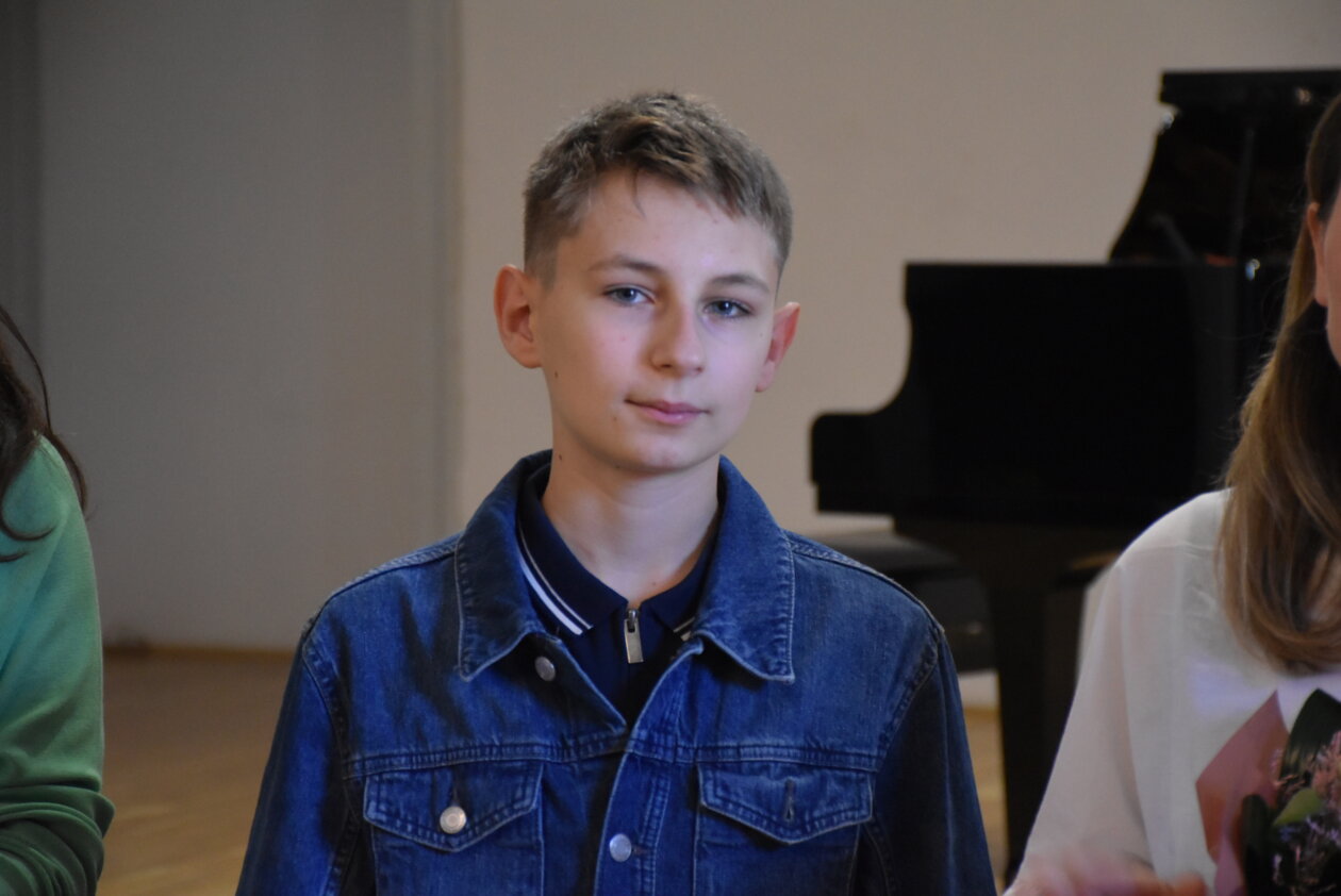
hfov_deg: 14.4
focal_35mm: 142
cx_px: 670
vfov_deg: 9.6
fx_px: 5312
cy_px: 448
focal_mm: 95
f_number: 5.3
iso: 3200
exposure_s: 1/80
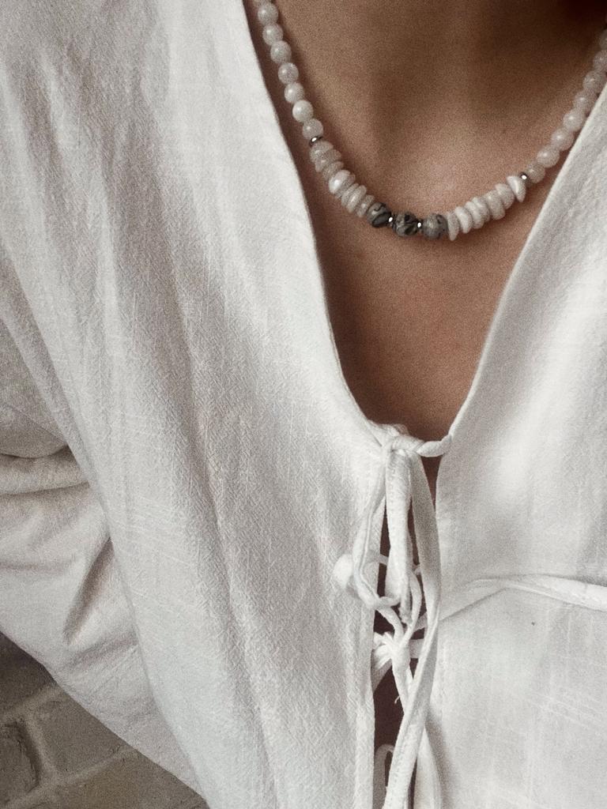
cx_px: 304
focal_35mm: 30
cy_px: 404
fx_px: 701
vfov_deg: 60.0
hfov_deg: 46.8
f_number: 2.2
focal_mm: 2.71
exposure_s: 1/122
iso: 32
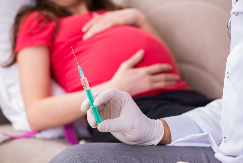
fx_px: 709
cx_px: 122
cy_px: 82
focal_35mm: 105
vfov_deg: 13.1
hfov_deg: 19.4
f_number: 5.6
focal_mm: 105
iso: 200
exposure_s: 1/80
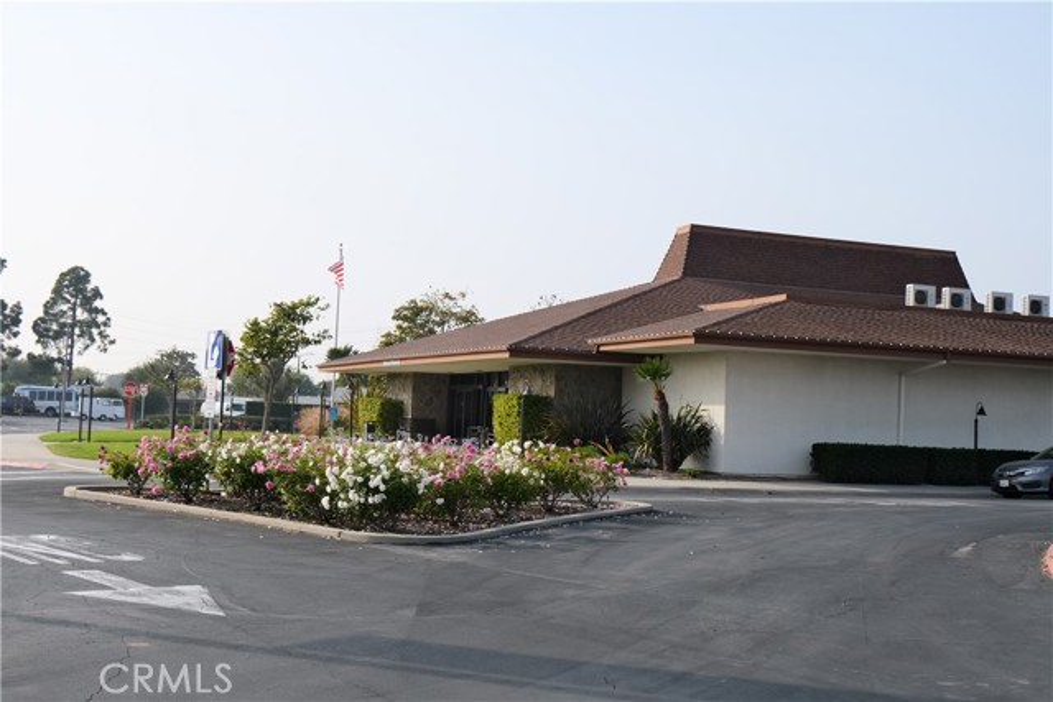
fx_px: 1346
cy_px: 351
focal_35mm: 46
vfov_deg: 29.3
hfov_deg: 42.7
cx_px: 526
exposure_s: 1/800
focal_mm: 30.5
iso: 320
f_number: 5.6
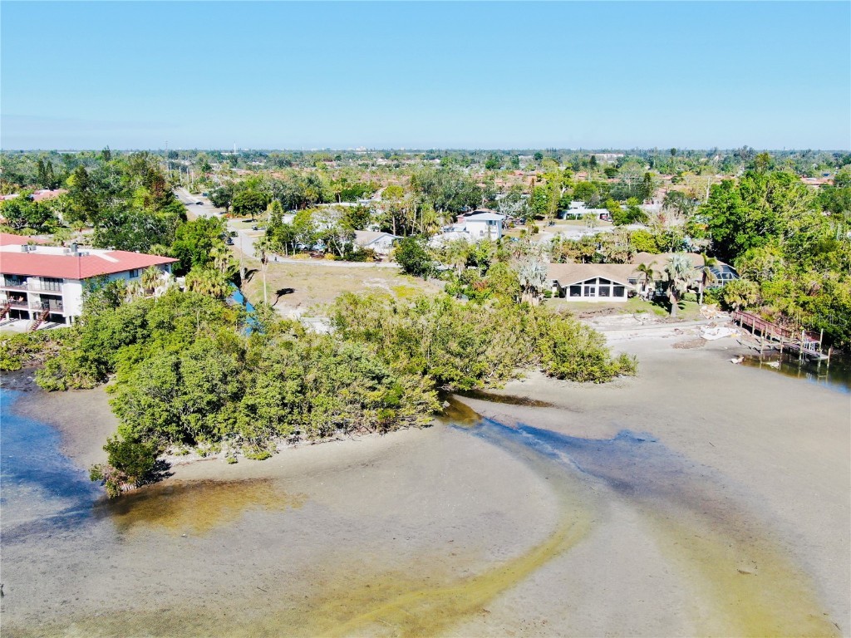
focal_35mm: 34
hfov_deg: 54.0
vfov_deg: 41.8
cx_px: 426
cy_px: 319
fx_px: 836
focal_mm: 5.82
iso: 100
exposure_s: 1/1000
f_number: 3.2
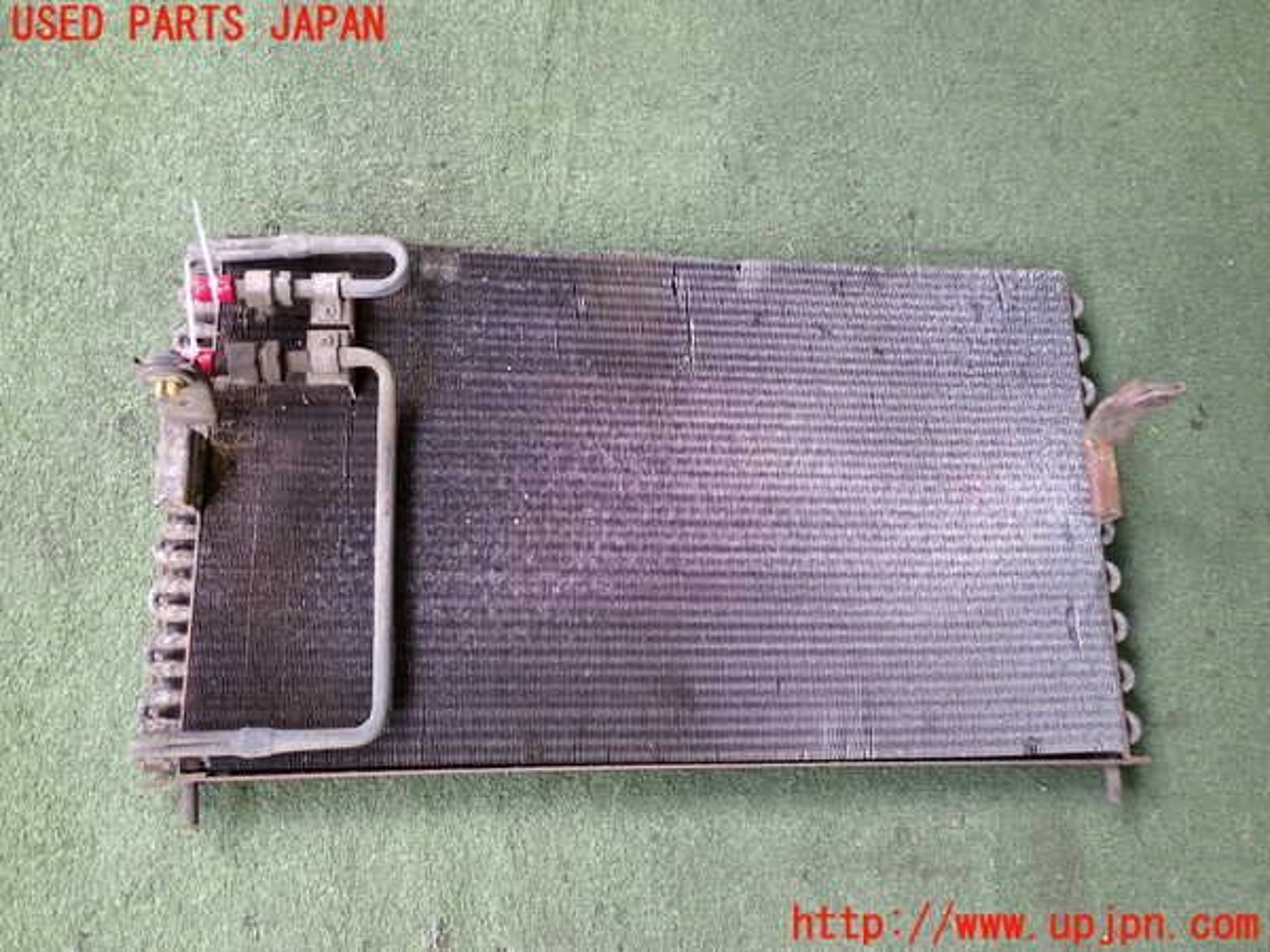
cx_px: 635
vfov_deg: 46.8
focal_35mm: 30
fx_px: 1101
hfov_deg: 60.0
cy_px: 476
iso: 200
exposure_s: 1/40
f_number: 2.3
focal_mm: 5.4
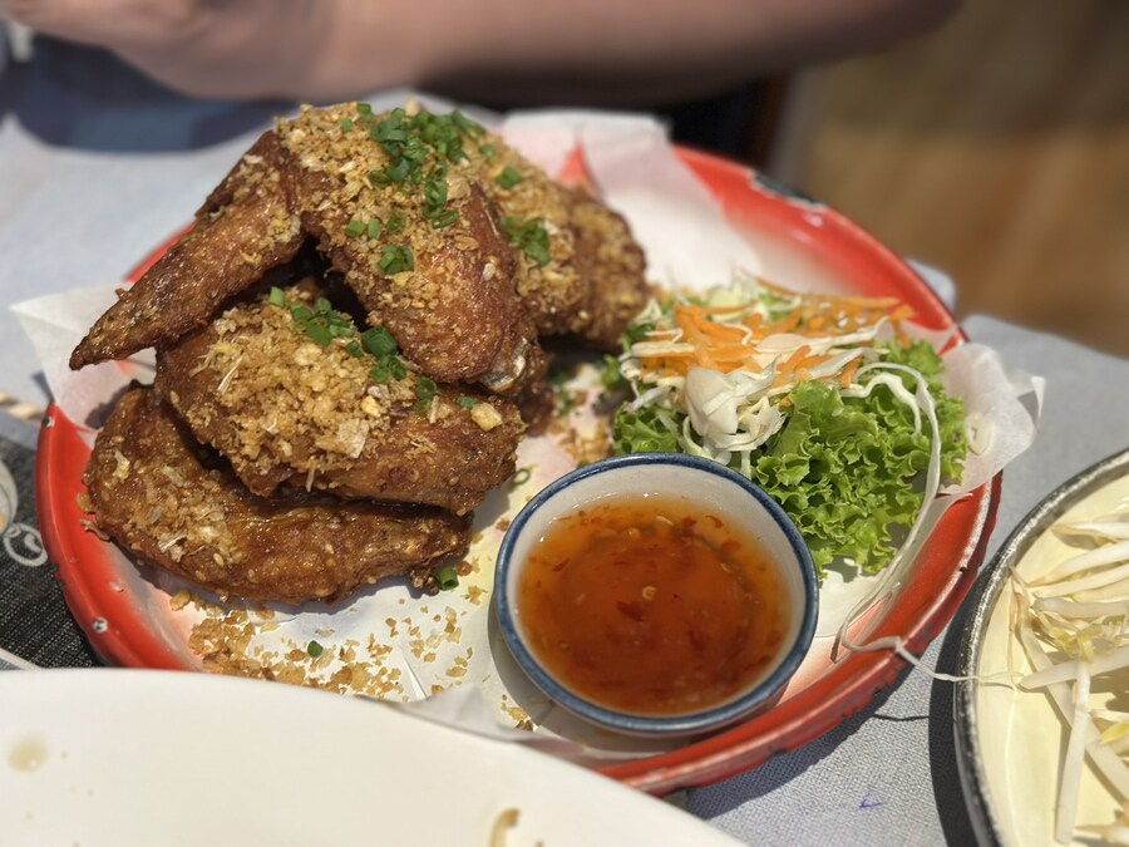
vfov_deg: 30.3
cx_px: 564
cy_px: 424
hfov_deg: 39.7
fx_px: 1566
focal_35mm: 48
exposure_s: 1/33
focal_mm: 6.86
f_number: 1.78
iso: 250
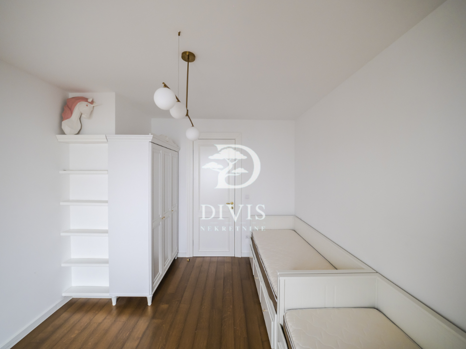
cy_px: 174
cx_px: 233
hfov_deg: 102.1
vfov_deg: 85.7
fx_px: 188
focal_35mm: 14
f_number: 4
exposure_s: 1/30
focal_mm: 7
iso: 400
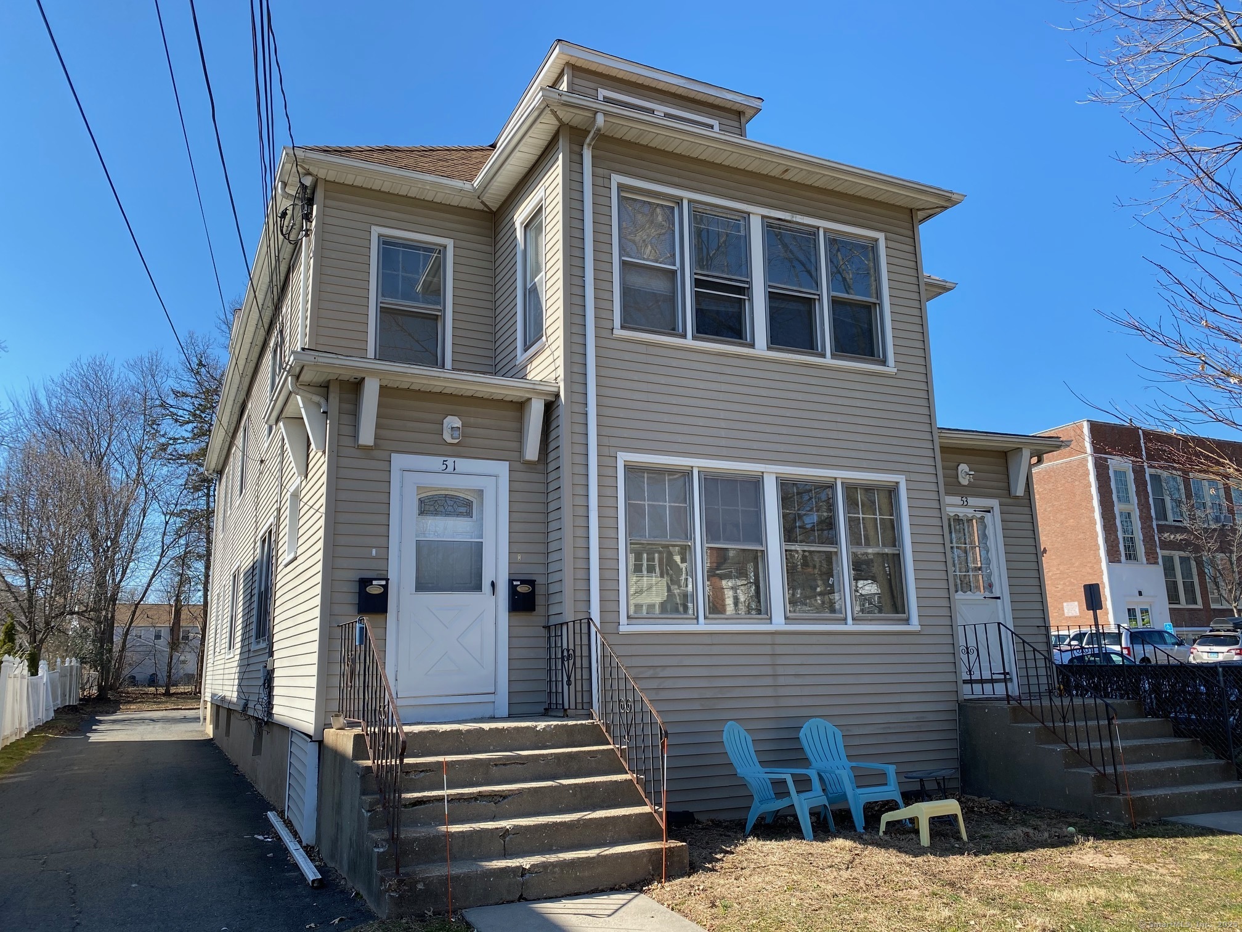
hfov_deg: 67.3
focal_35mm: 26
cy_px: 466
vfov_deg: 53.1
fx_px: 933
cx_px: 621
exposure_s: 1/871
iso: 32
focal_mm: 4.25
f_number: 1.8
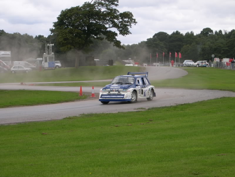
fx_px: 692
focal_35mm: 102
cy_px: 88
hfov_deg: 19.3
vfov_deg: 14.5
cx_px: 118
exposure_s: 1/212
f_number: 4.8
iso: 100
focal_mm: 21.6
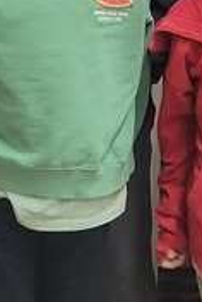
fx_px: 1316
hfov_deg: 8.7
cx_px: 212
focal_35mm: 157
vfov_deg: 12.9
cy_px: 15
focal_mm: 5.4
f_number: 1.8
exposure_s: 1/120
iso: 320
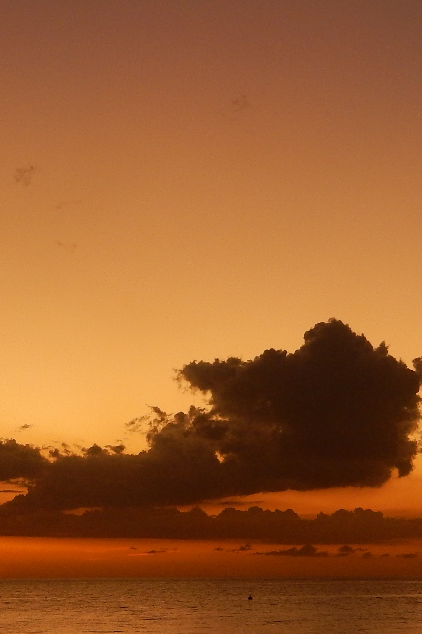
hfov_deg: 12.6
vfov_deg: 19.0
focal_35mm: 107
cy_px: 457
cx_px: -4
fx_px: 1881
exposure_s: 1/30
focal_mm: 7.6
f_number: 4.2
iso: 160
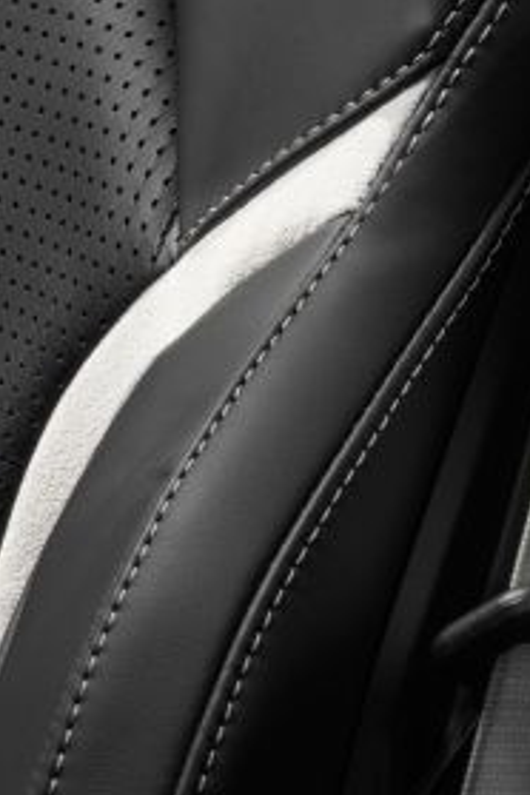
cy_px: 225
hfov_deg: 4.8
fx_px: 6072
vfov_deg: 7.5
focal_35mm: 275
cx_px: -915
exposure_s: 1/125
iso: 200
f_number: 11
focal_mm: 40
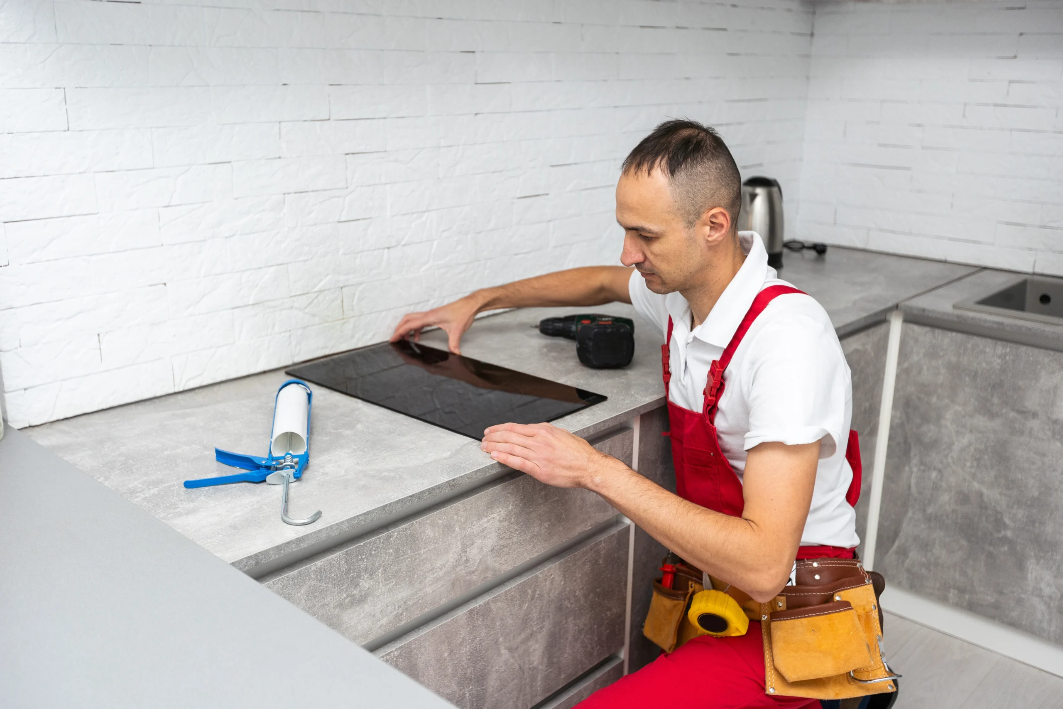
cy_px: 354
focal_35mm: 35
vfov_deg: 37.9
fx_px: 1033
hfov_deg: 54.4
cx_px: 532
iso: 125
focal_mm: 35
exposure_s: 1/160
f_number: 2.8
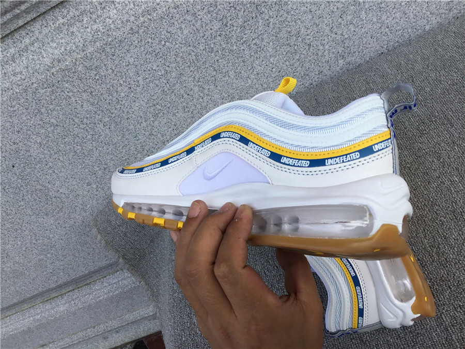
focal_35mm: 31
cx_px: 232
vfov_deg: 45.4
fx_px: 416
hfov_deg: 58.4
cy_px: 174
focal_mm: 3.3
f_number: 2.4
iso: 25
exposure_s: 1/684
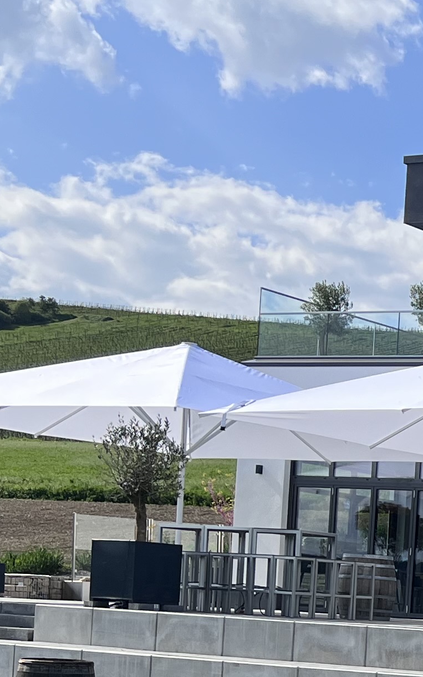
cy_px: 656
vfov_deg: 22.1
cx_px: 936
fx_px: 1679
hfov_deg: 12.2
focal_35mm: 91
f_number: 1.5
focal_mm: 5.7
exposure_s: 1/5319
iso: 50
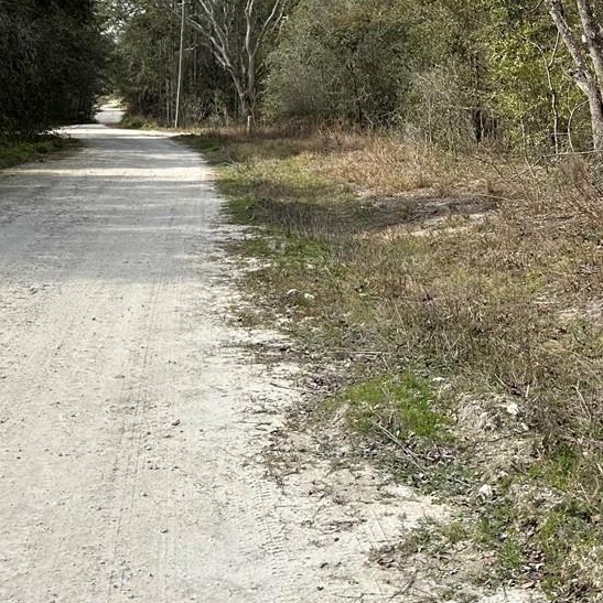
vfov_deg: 26.2
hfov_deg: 27.1
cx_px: 493
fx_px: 1222
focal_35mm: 62
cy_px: -4
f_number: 1.78
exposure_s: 1/4348
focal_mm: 6.86
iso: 80
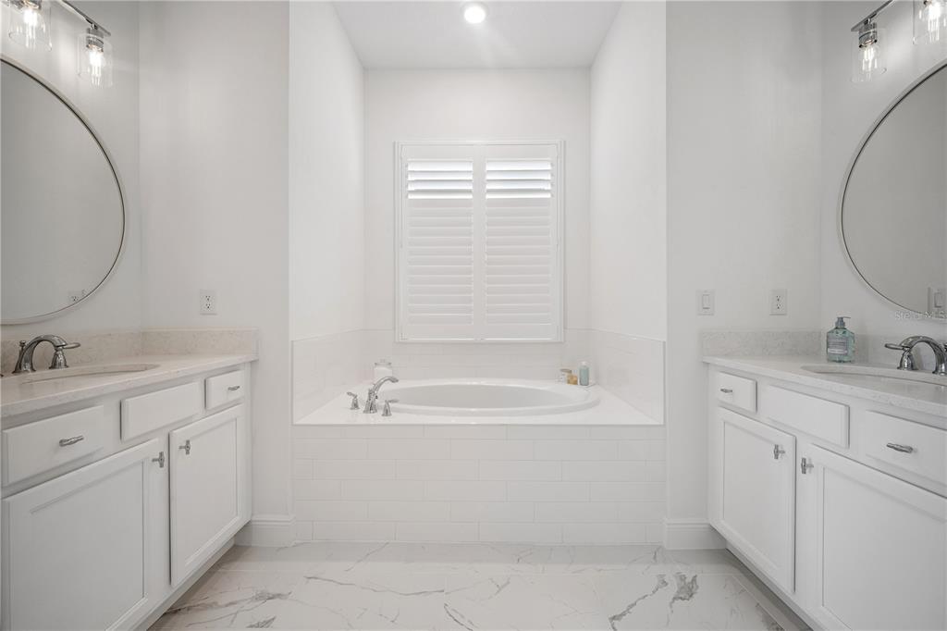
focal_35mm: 14
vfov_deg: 81.2
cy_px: 316
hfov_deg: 104.3
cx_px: 474
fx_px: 368
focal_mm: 14
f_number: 10
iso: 500
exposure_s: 1/15
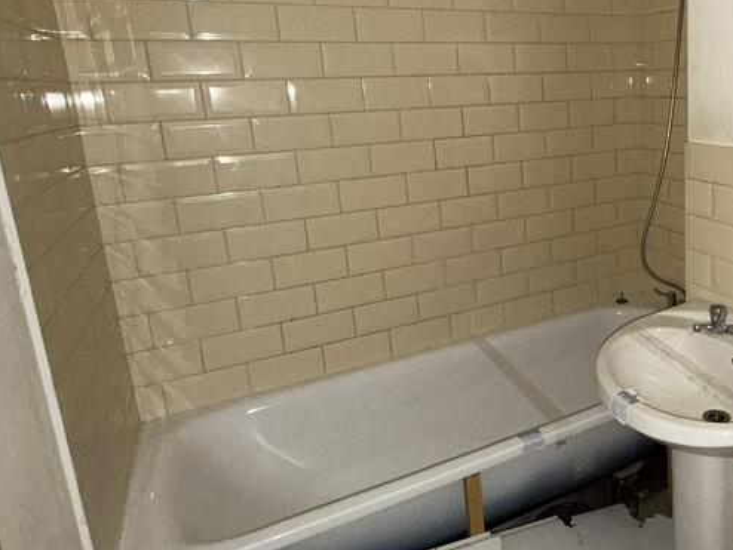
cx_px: 613
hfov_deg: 56.0
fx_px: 614
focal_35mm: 29
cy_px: 208
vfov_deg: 47.8
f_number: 2.2
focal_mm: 2.22
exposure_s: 1/40
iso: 125
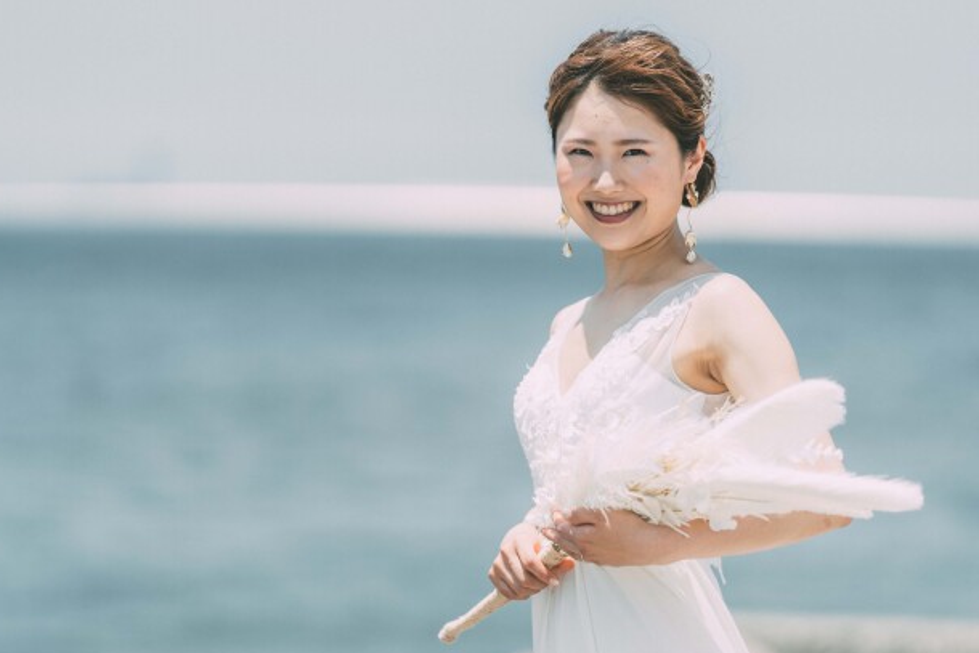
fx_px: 4814
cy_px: 399
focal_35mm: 177
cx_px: 465
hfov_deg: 11.6
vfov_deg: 7.8
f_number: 1.8
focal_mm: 135
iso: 80
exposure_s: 1/4000
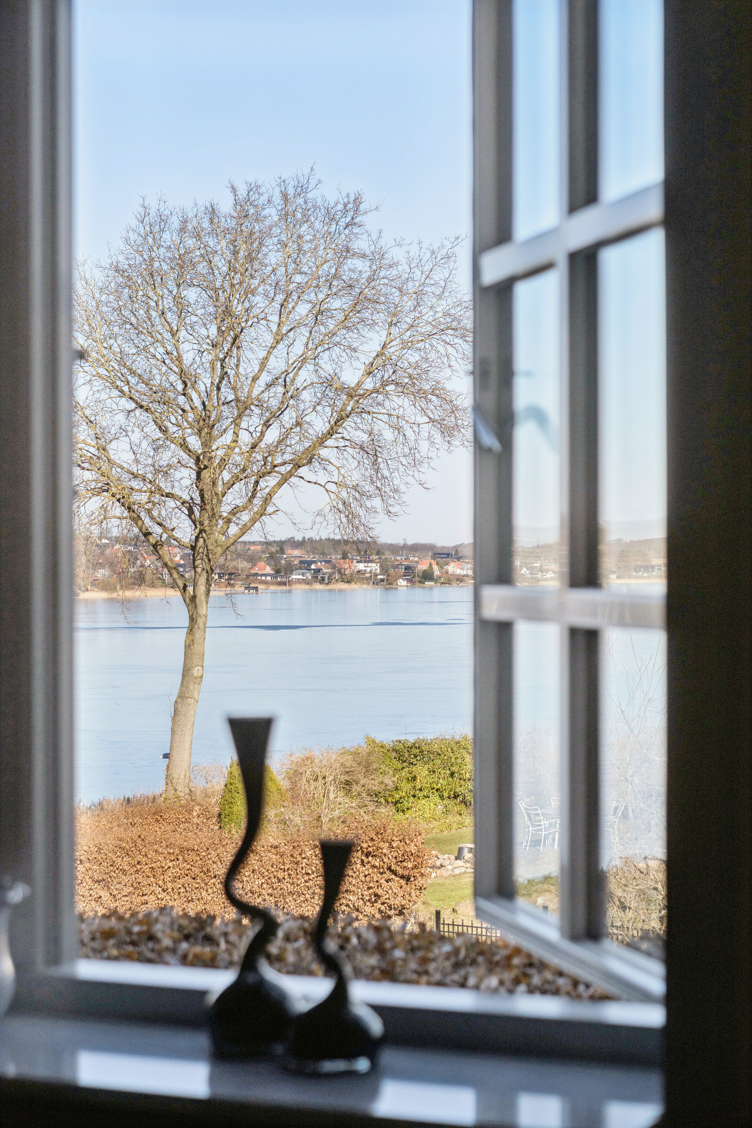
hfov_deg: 18.2
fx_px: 2350
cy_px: 564
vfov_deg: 27.0
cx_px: 376
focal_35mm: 75
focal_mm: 50
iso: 320
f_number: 4
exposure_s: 1/3200
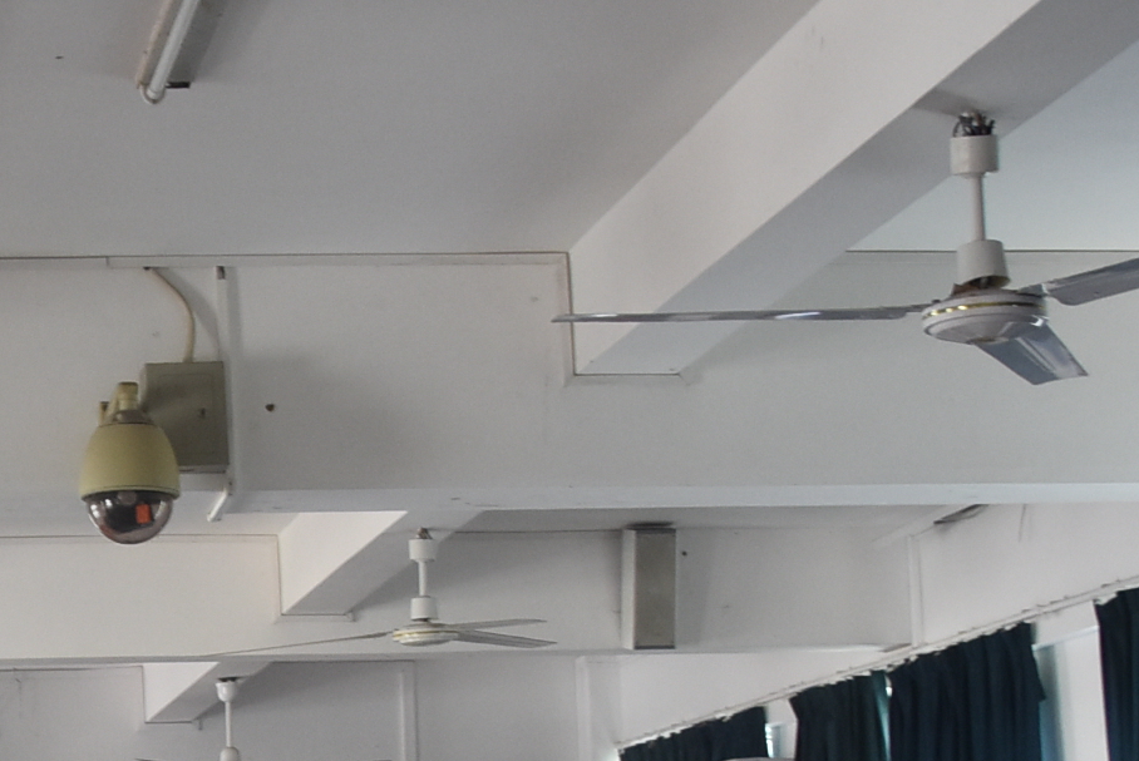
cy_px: 771
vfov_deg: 15.1
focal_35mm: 89
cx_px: -226
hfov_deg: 21.3
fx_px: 2818
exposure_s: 1/50
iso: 800
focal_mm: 18
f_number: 3.5
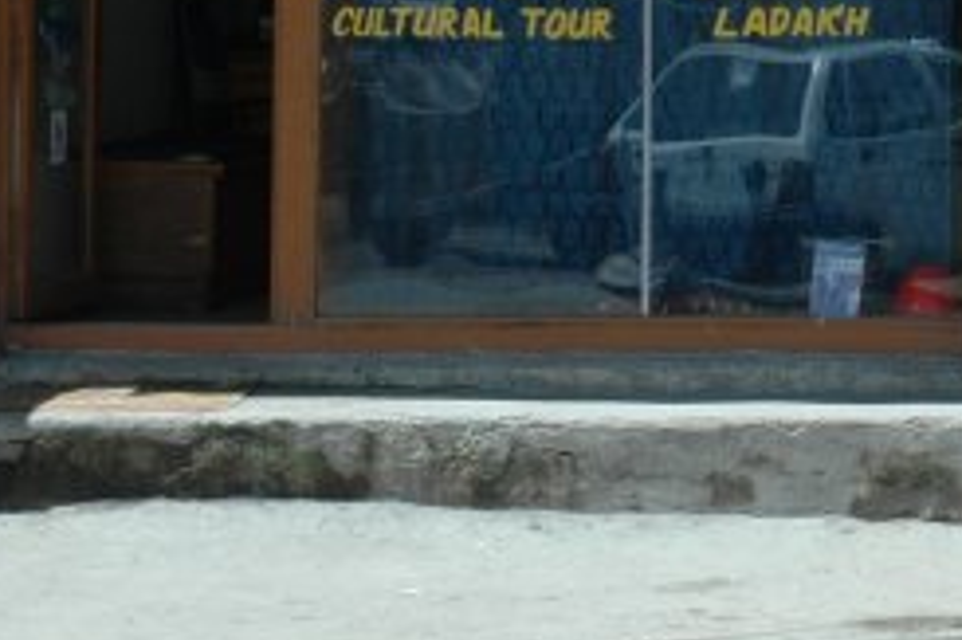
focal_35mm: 154
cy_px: -185
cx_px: 950
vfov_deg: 8.7
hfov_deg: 13.1
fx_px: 4125
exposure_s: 1/320
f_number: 9
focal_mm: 35
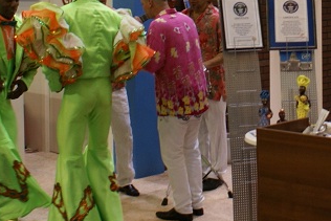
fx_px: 754
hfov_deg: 24.3
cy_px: -65
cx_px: 273
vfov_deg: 15.8
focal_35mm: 82
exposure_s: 1/30
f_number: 3.5
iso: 125
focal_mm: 18
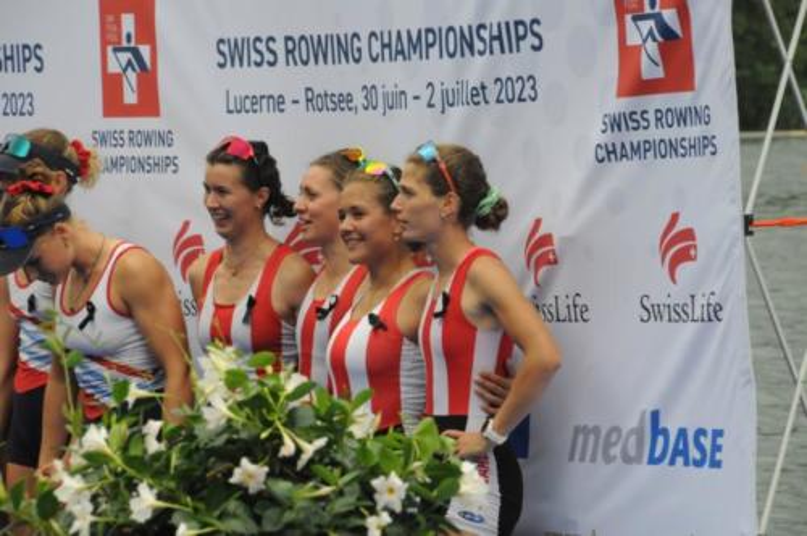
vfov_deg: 4.6
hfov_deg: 6.9
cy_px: 268
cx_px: 404
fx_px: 6716
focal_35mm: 300
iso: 800
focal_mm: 200
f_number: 11
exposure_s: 1/500
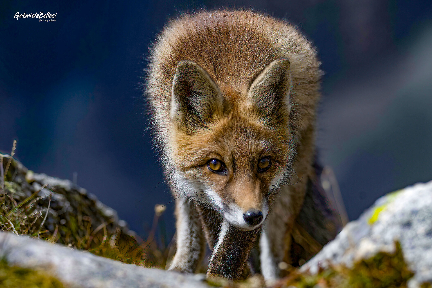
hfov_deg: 5.3
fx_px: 4680
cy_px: 144
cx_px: 216
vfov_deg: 3.5
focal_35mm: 390
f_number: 5.6
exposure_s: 1/1600
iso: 160
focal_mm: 260
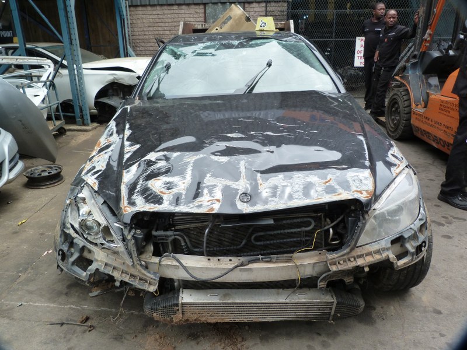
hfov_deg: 69.4
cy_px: 175
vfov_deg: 54.9
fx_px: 337
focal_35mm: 25
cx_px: 234
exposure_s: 1/200
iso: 125
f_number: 4
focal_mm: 4.5
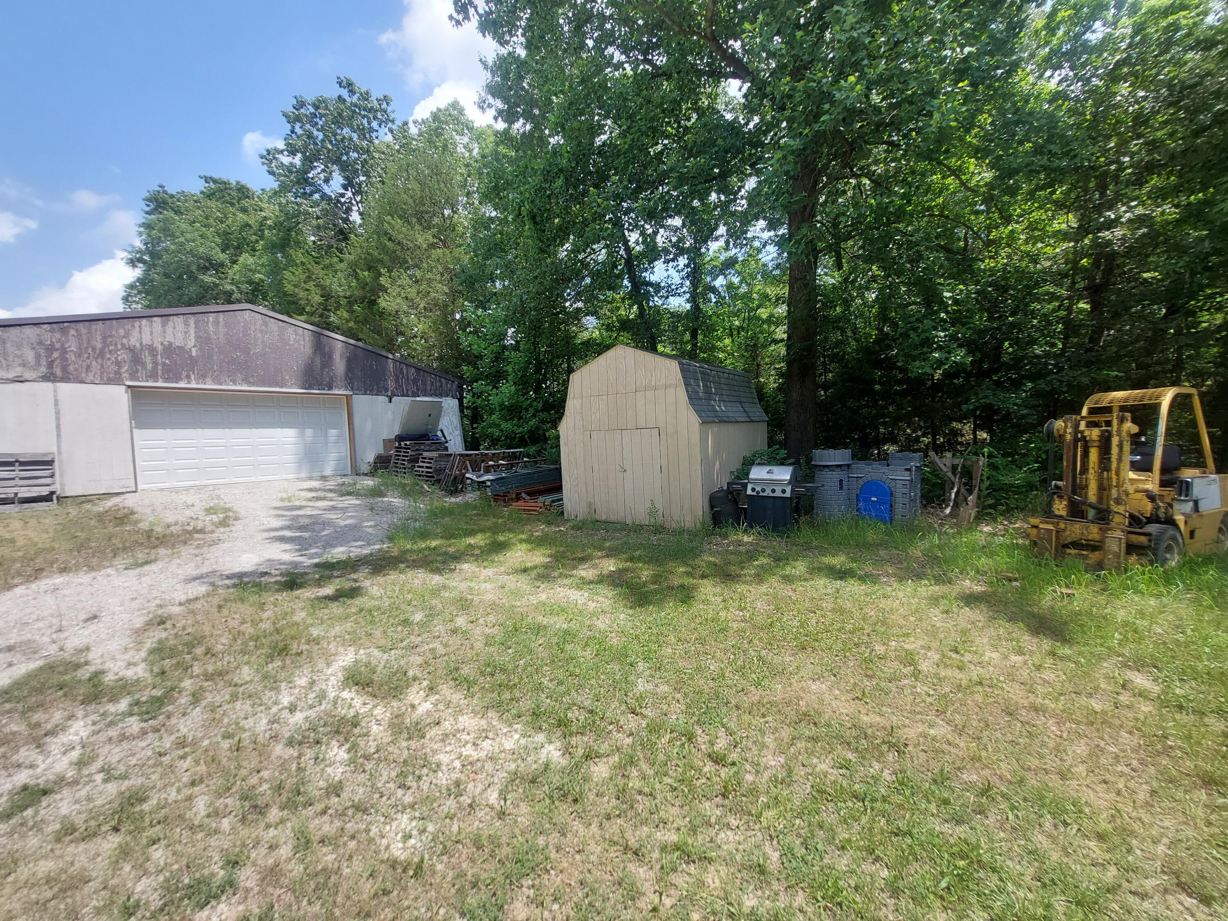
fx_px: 461
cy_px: 460
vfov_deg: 89.9
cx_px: 614
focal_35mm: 13
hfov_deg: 106.2
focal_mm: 1.74
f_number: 2.2
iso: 50
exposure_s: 1/685
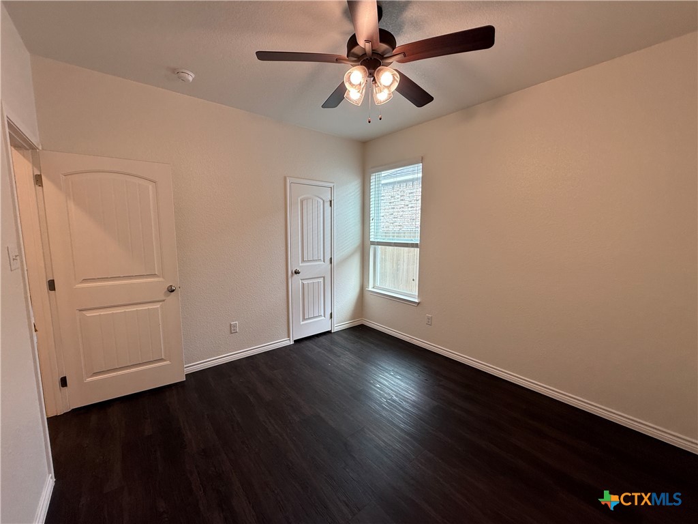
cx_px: 349
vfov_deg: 85.7
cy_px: 262
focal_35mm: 14
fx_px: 282
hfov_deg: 102.1
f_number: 2.2
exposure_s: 1/120
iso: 80
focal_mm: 2.22
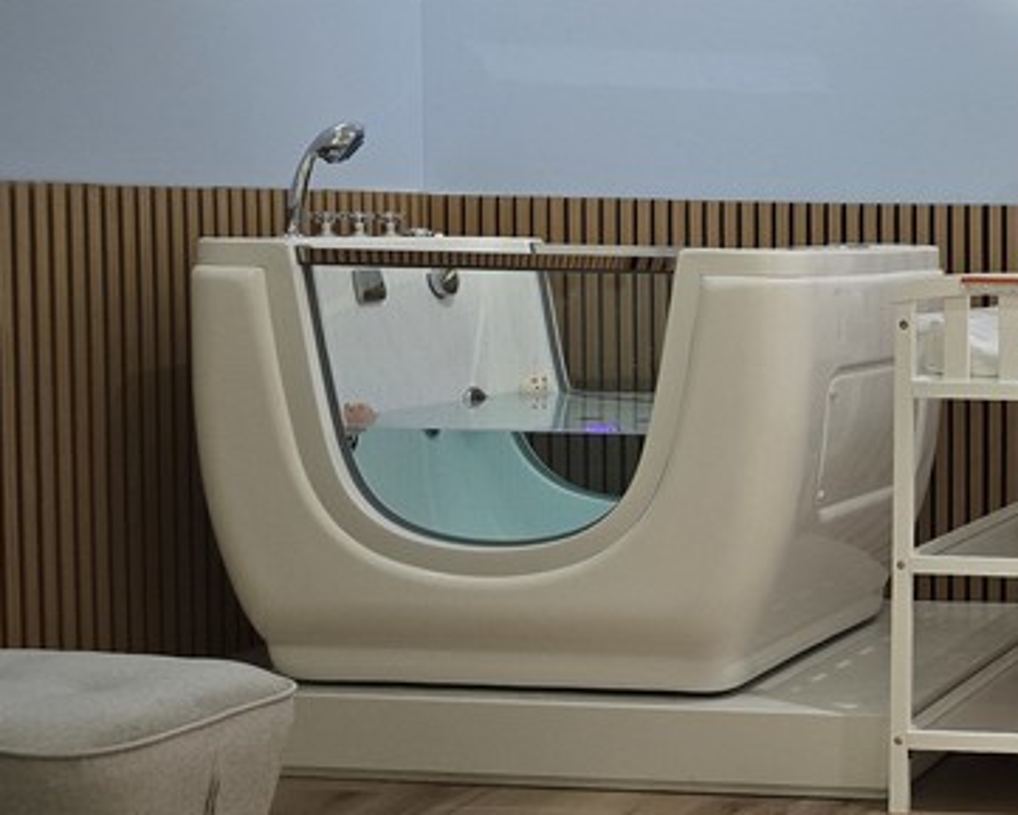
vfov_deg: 23.5
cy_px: 319
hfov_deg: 24.1
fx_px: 1959
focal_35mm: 65
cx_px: 1451
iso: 160
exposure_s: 1/120
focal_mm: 6.3
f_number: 1.7
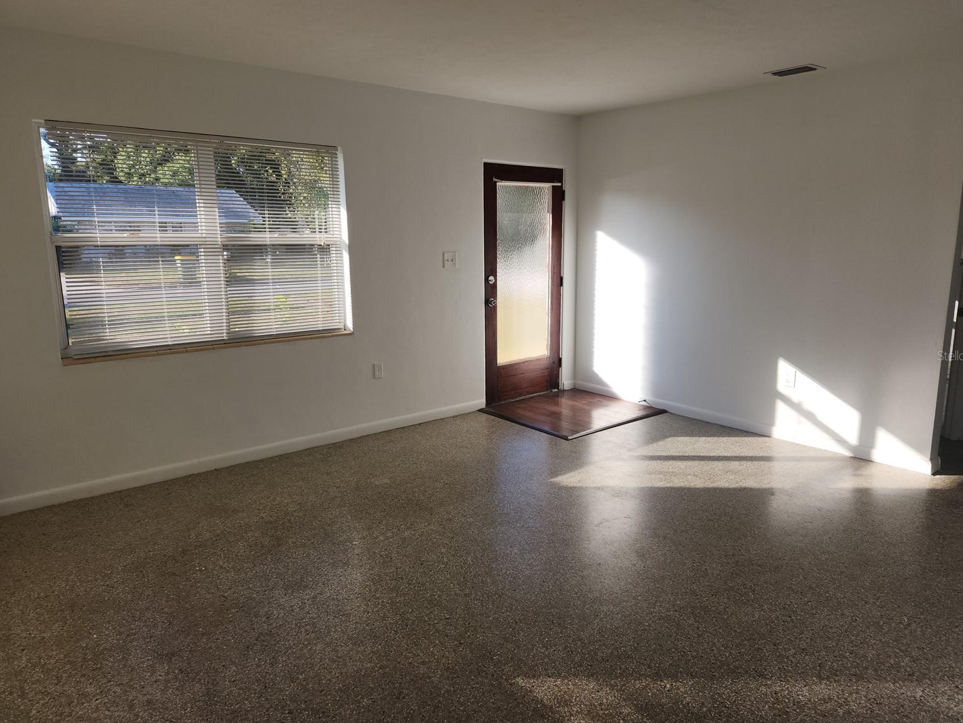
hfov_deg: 71.6
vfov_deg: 56.8
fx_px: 668
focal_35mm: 24
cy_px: 355
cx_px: 494
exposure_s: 1/387
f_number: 1.8
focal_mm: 5.4
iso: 20
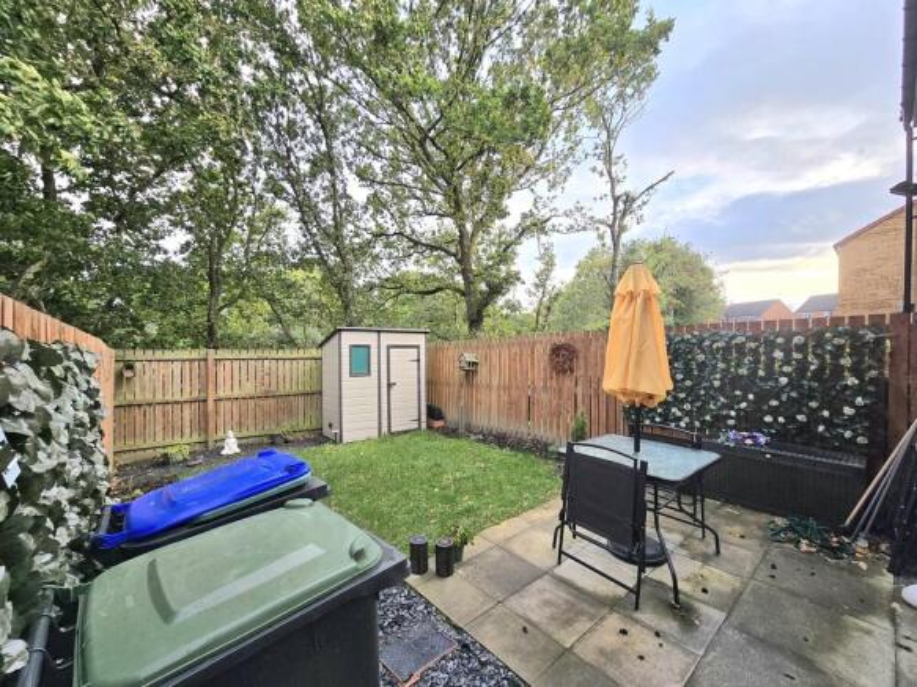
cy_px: 344
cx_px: 458
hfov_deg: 106.2
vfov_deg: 89.9
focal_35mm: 13
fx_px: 344
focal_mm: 2.2
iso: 50
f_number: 2.2
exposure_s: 1/263
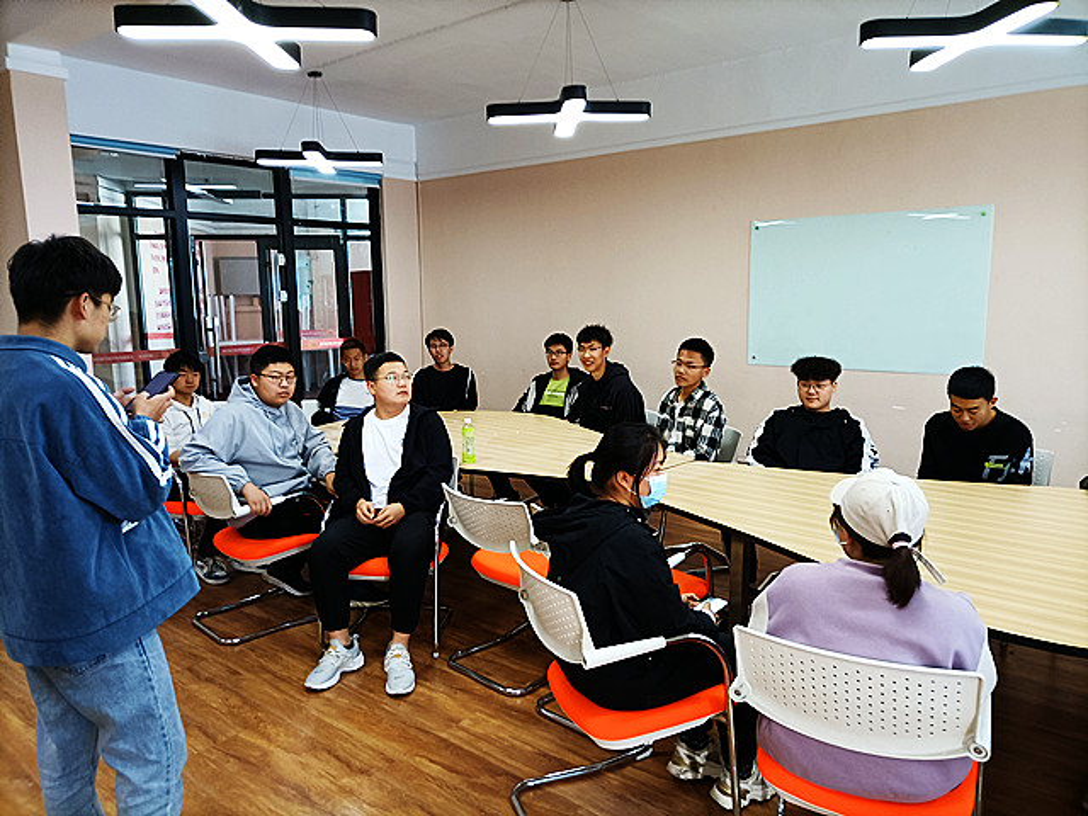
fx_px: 817
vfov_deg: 53.1
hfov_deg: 67.3
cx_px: 544
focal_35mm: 26
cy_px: 408
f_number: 1.8
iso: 665
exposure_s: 1/33.3
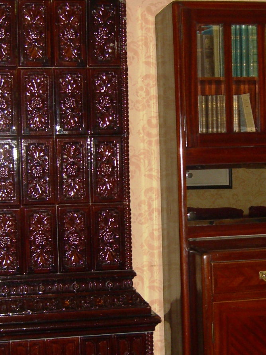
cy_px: 206
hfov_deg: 16.9
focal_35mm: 87
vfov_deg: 22.5
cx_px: 191
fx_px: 892
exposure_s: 1/60
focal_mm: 7.9
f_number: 2.8
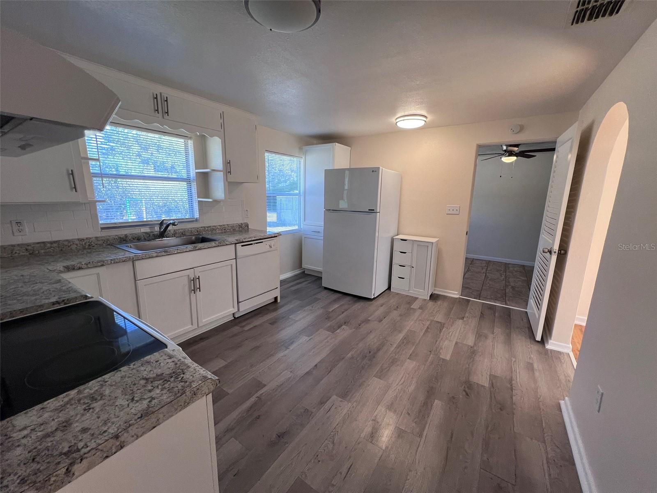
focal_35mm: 13
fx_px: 247
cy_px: 246
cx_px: 328
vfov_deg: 89.9
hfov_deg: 106.2
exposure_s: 1/120
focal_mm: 1.57
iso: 80
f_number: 1.8
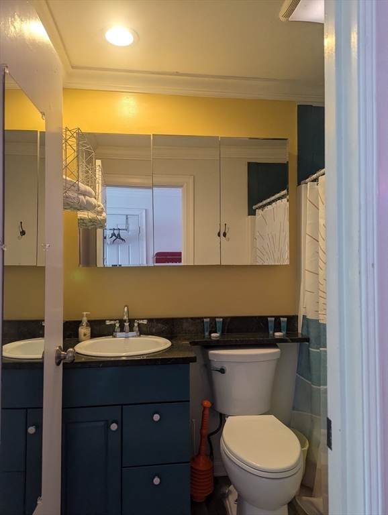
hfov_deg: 56.9
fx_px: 358
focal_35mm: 24
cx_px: 194
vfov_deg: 71.5
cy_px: 258
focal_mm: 6.81
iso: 271
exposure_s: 1/120
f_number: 1.85
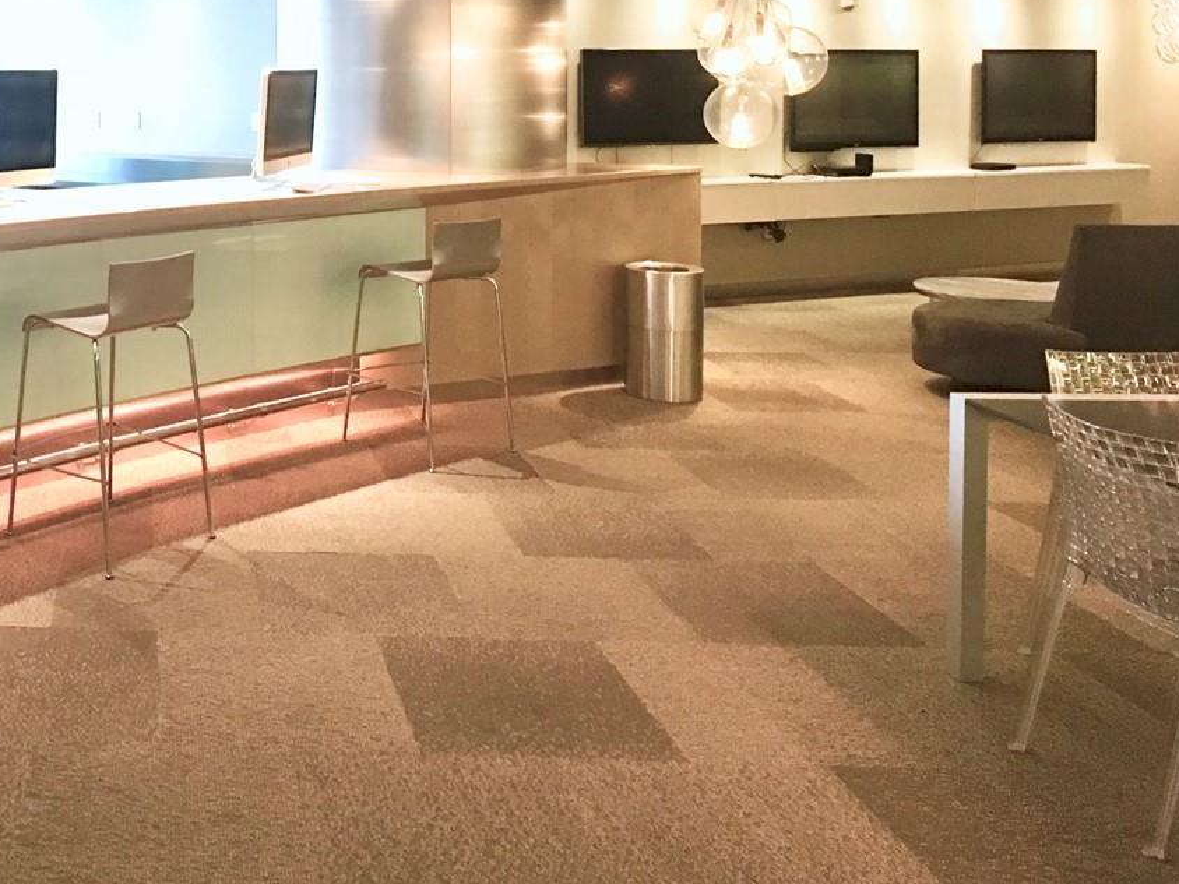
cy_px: 115
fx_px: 1873
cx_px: 89
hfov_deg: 32.9
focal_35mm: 55
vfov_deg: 25.8
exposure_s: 1/15
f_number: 2.2
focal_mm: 4.15
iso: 100
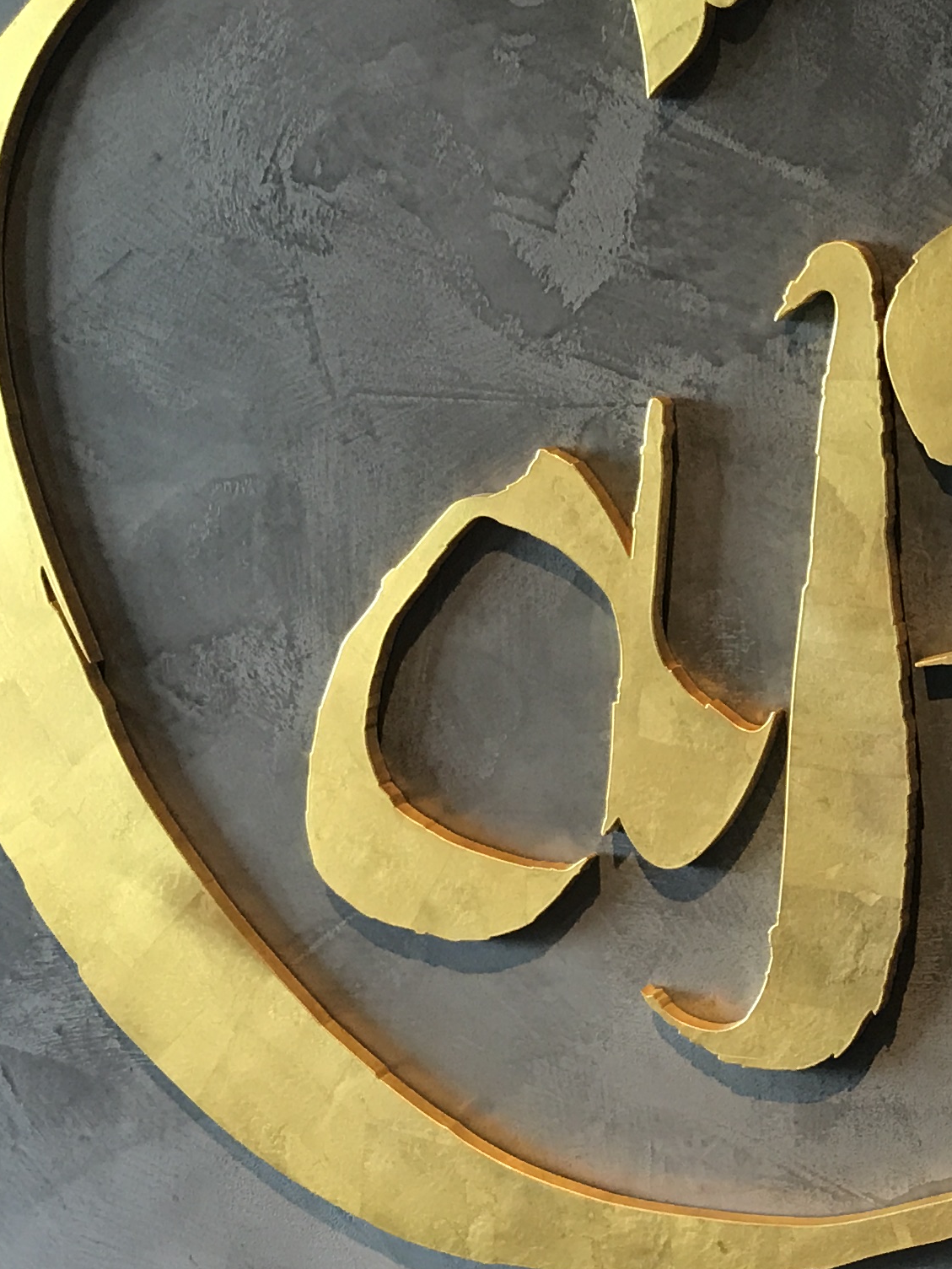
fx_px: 2750
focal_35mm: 75
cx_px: 1108
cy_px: 863
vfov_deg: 25.8
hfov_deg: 18.7
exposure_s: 1/15
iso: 40
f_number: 1.8
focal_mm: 3.99
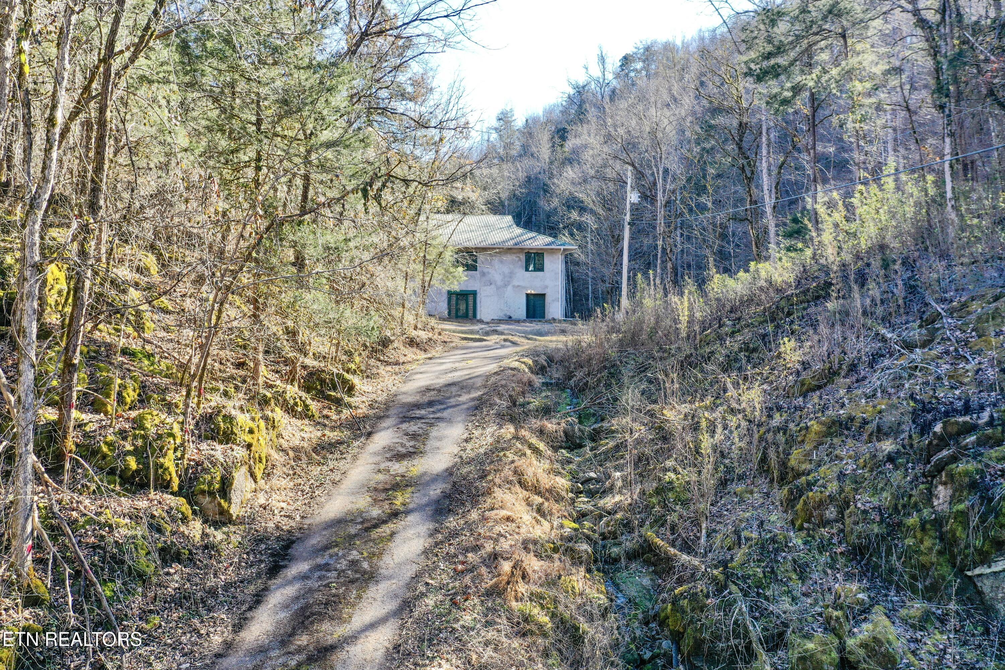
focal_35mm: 28
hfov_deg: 65.5
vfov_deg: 46.4
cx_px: 502
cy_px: 335
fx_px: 782
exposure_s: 1/100
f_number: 5.6
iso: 100
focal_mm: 10.26
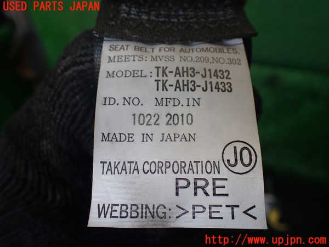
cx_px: 164
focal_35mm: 30
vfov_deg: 46.8
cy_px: 124
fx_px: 285
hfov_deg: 60.0
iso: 125
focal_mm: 5.4
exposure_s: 1/125
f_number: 2.3
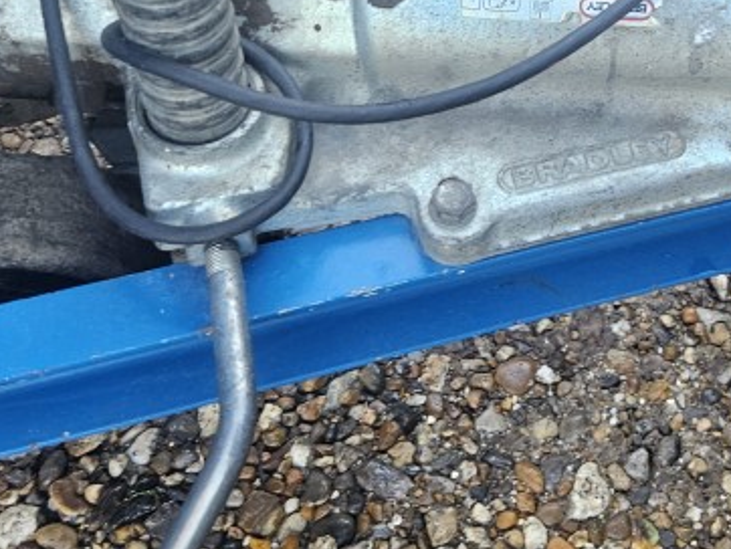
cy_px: 10
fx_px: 1374
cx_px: 626
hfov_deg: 28.9
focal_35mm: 65
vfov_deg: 21.9
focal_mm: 5.4
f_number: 1.8
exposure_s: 1/129
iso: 160
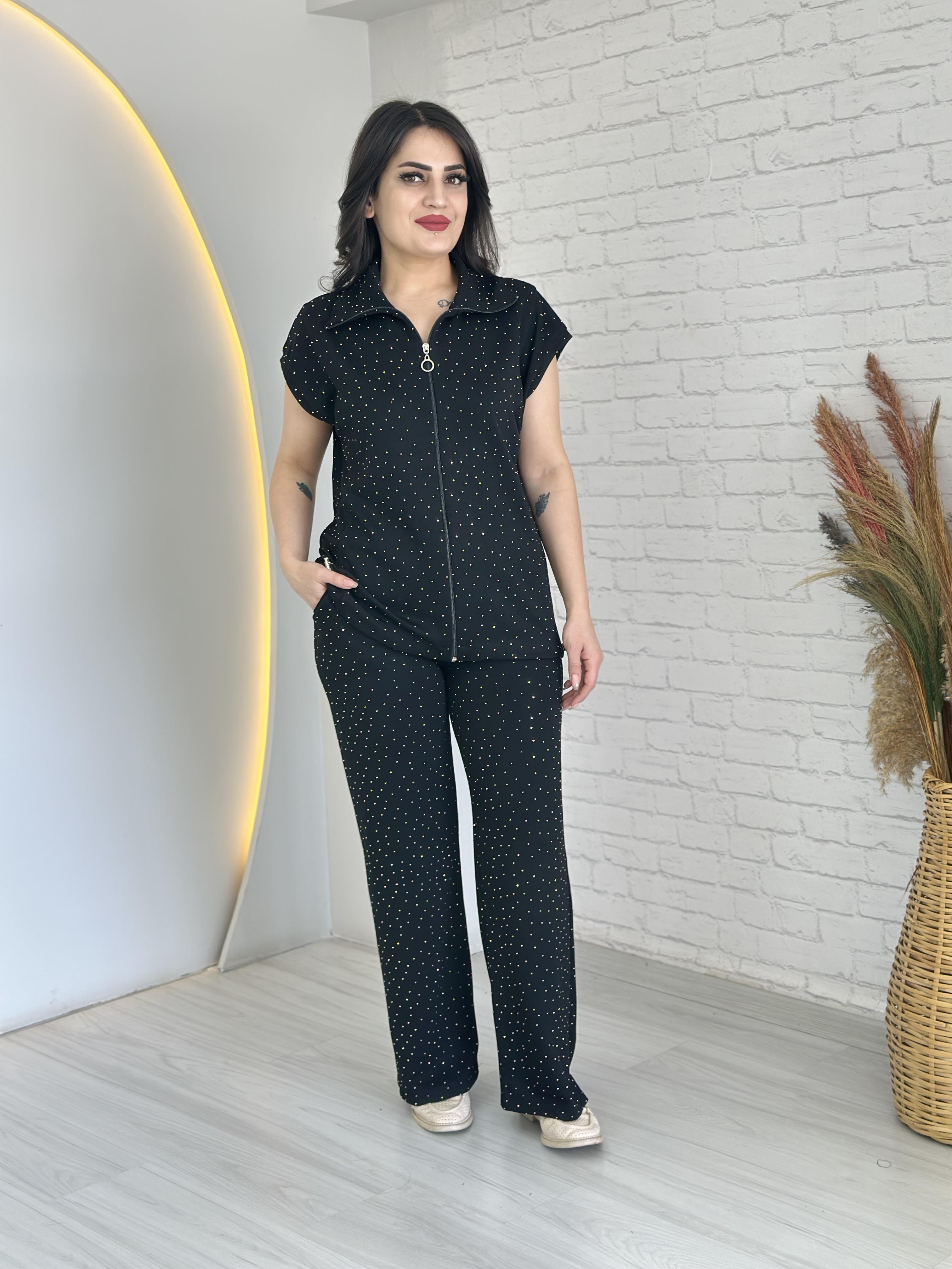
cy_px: 634
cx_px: 476
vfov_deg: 39.7
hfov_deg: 30.3
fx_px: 1760
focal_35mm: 48
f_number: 1.78
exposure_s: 1/100
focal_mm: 6.86
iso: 64
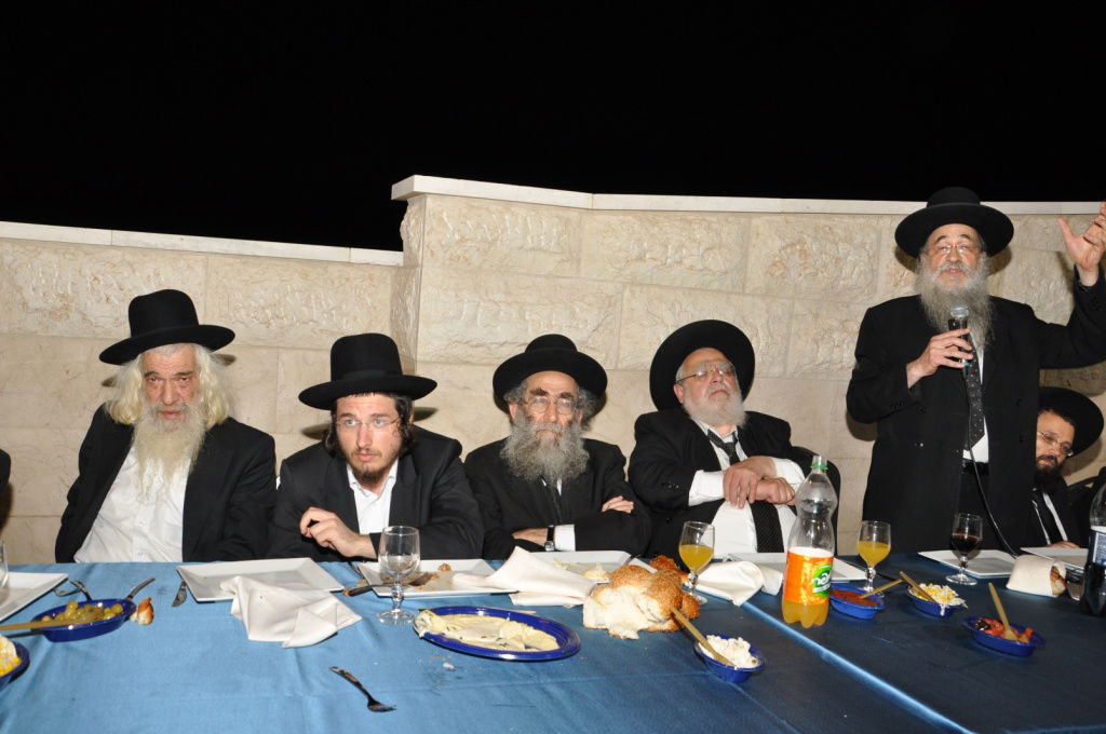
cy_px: 367
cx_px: 553
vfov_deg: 47.8
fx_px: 828
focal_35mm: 27
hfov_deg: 67.4
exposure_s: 1/60
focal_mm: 18
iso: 500
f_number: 6.3
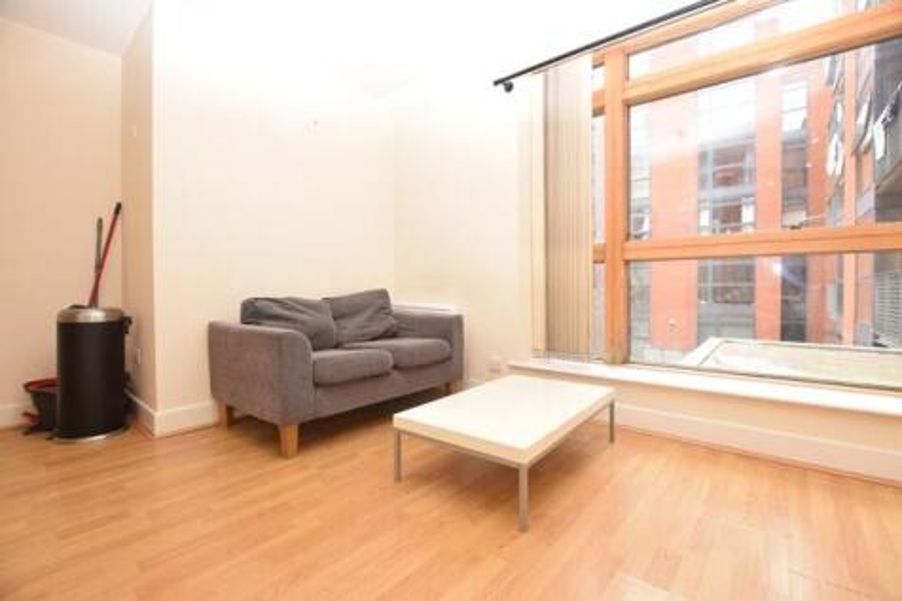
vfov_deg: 77.3
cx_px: 451
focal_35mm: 15
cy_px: 300
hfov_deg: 100.4
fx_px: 376
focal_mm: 10
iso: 800
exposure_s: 1/100
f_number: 5
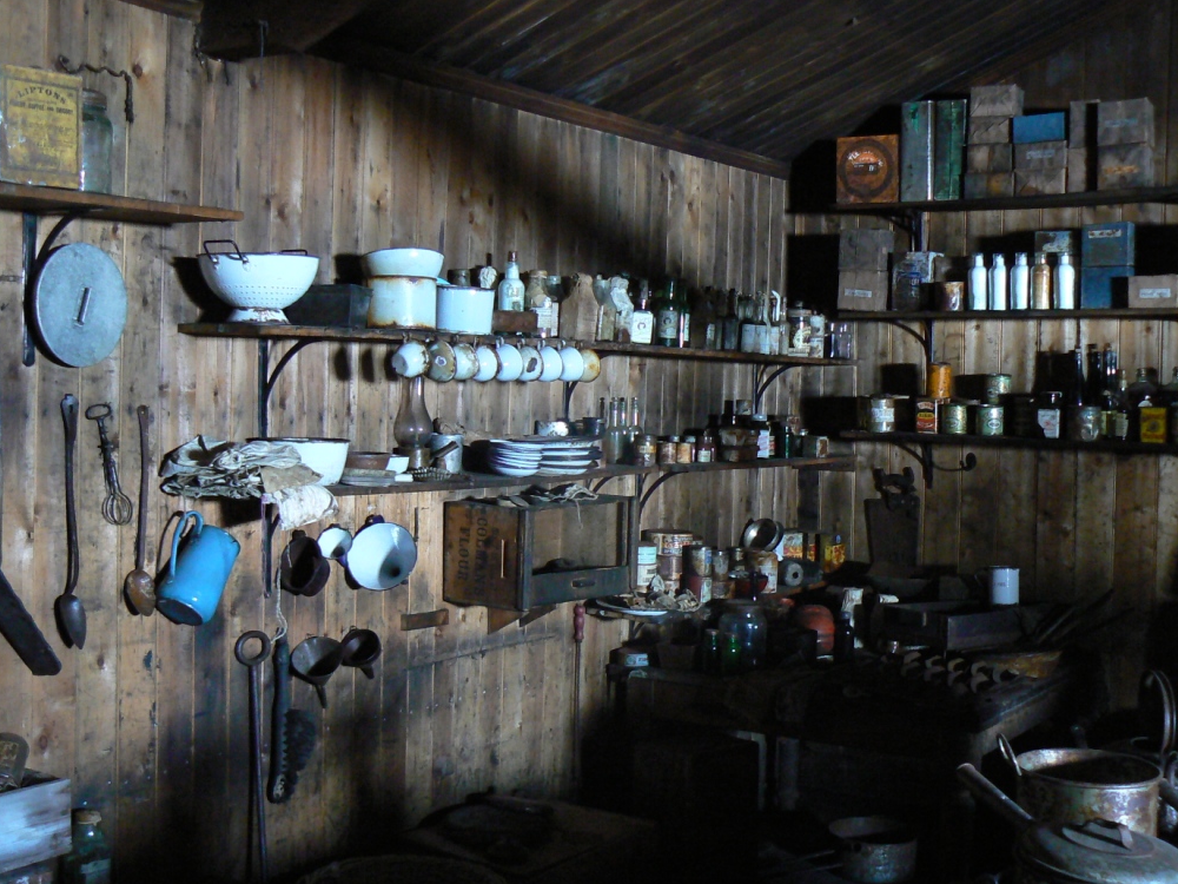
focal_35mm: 42
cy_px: 438
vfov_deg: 34.3
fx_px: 1429
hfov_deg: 44.8
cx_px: 578
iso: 200
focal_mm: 6.8
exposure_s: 1/2.5
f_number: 2.8
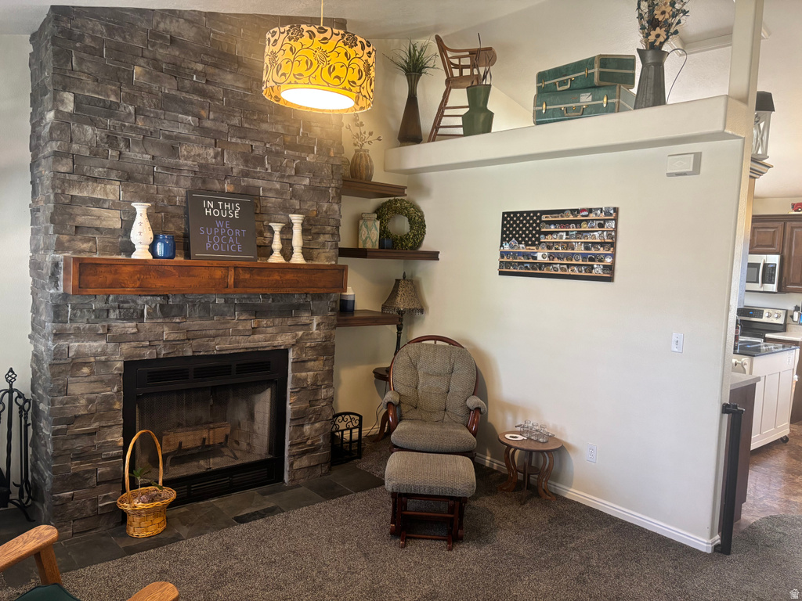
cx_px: 401
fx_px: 602
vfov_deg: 53.1
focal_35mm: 26
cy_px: 300
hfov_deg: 67.3
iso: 250
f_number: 1.6
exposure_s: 1/60
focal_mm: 5.96
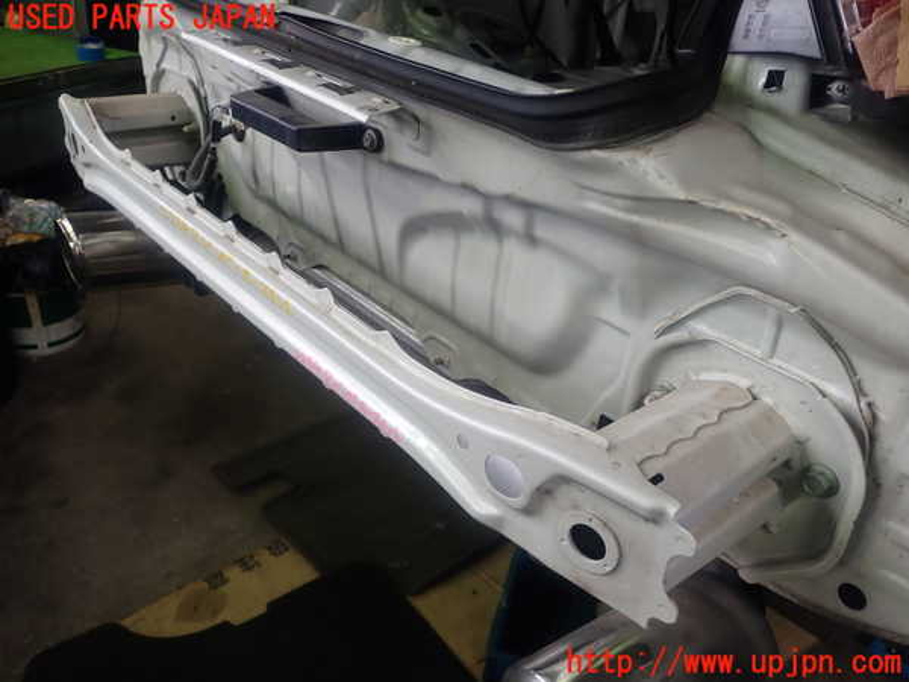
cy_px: 341
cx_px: 454
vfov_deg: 46.8
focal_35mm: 30
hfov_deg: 60.0
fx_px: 788
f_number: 2.3
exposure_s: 1/80
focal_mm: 5.4
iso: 100
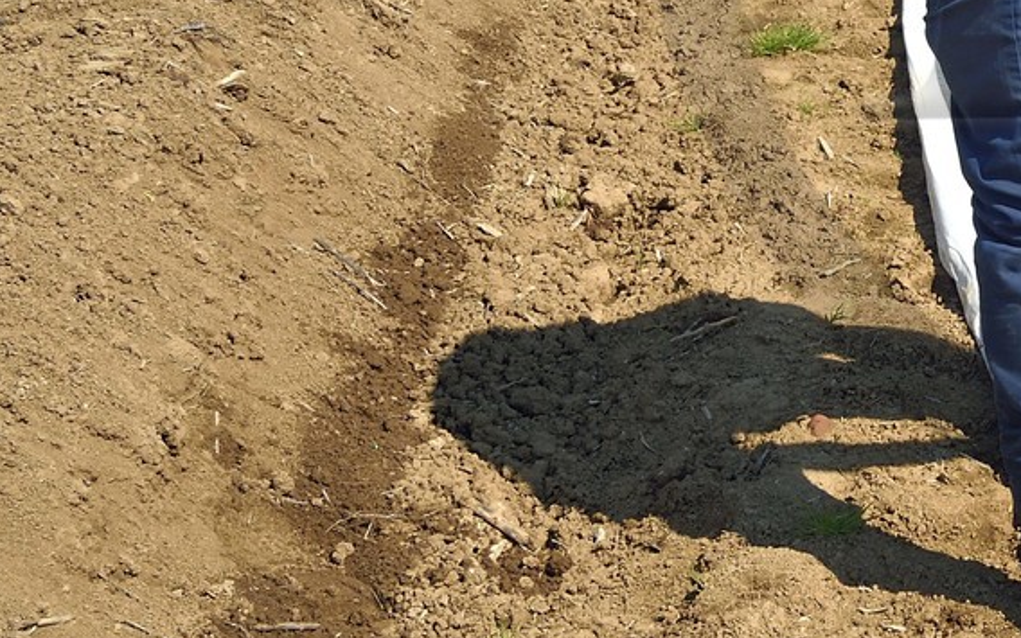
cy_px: -174
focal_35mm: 89
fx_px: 2476
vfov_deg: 14.1
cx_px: 1370
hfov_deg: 20.9
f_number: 11
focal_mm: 31
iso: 200
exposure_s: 1/320
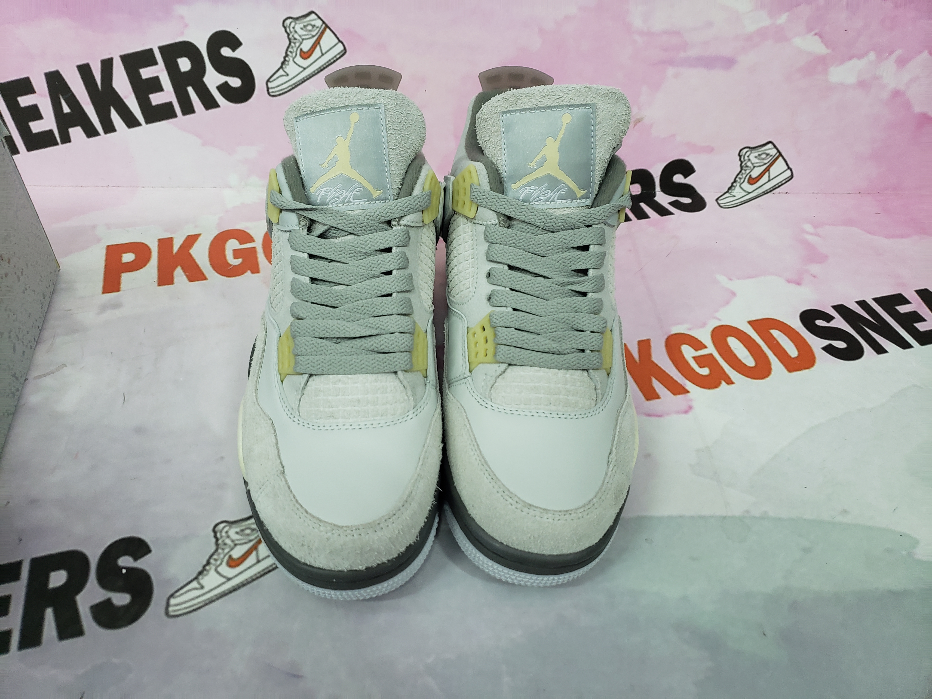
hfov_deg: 67.3
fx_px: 700
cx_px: 466
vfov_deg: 53.1
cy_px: 350
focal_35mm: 26
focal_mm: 4.3
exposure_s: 1/100
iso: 160
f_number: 1.5
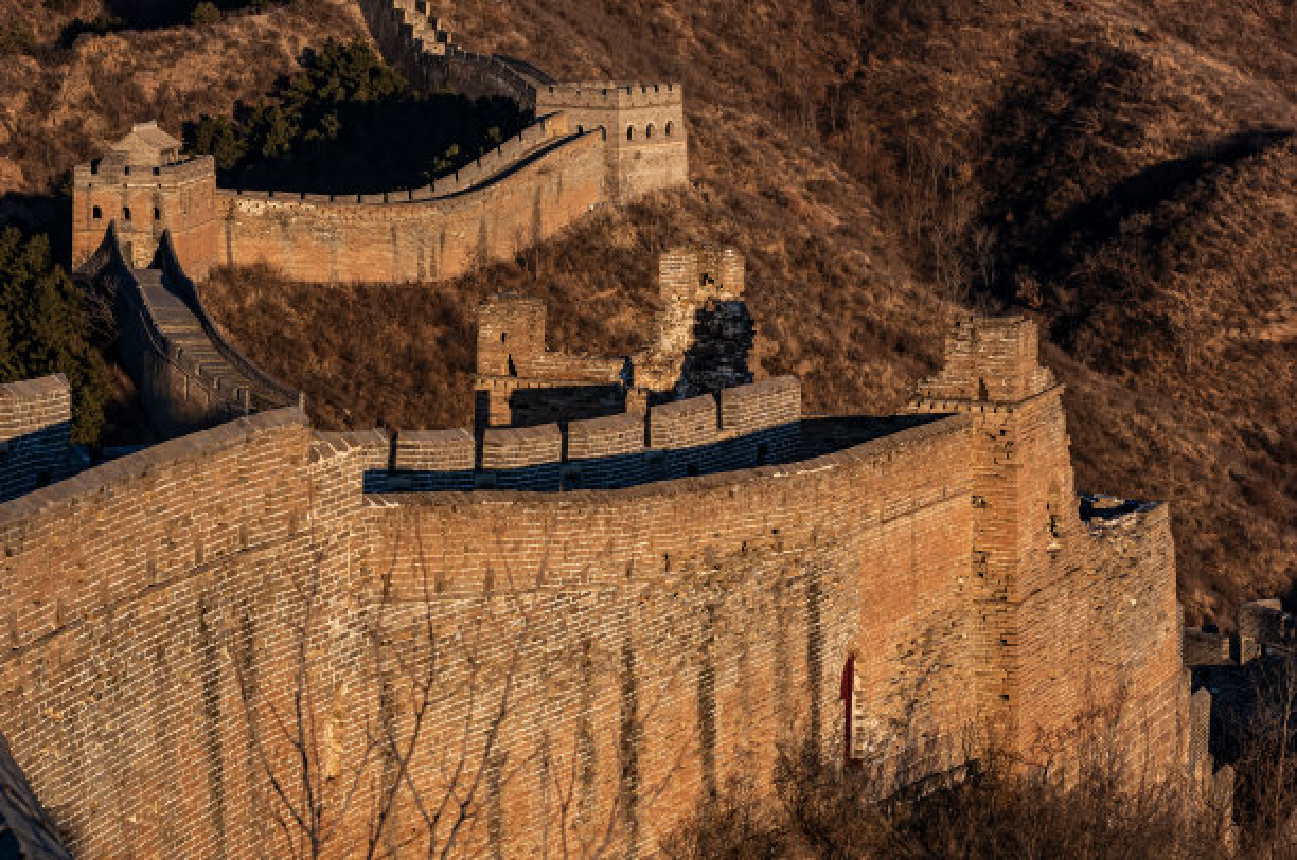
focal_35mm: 123
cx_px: 648
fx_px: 4424
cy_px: 430
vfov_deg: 11.1
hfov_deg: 16.7
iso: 100
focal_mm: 82
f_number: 11
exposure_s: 1/40
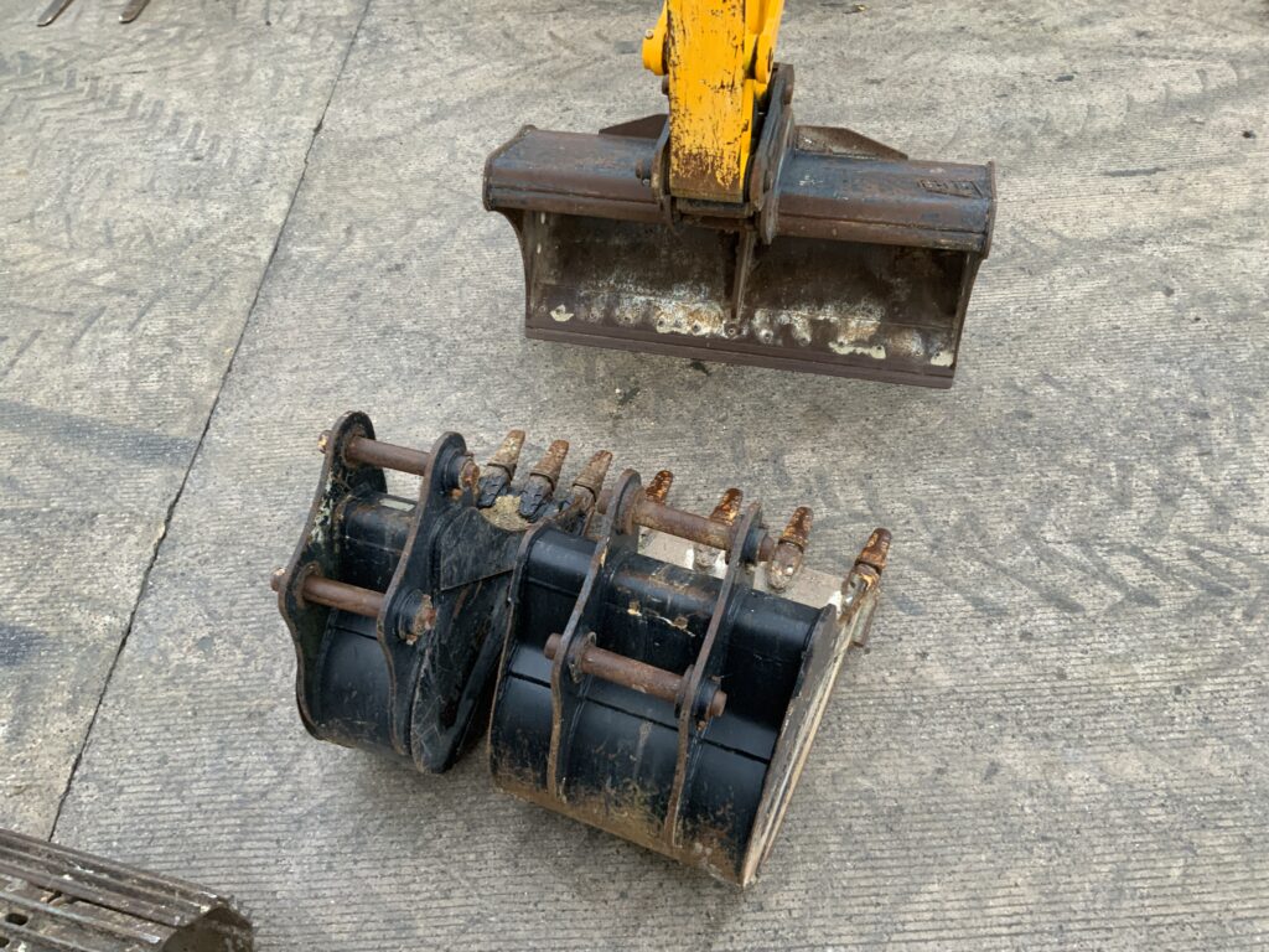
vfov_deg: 48.2
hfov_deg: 61.7
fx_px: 1063
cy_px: 476
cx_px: 634
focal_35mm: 29
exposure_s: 1/122
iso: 64
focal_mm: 3
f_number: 1.8
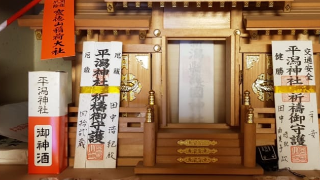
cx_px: 188
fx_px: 390
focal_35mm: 46
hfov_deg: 44.4
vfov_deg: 26.0
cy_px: 82
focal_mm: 4.2
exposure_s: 1/11
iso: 250
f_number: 1.7
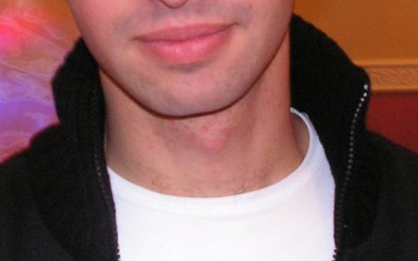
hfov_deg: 23.8
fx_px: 991
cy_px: 33
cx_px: 188
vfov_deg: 14.9
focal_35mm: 87
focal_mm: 6
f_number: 3.2
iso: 200
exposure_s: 1/40
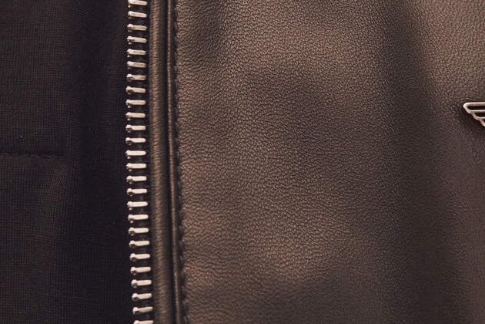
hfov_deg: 19.4
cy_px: 128
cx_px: 551
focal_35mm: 100
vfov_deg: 13.7
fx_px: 1347
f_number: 5.6
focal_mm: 35
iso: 500
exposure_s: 1/800
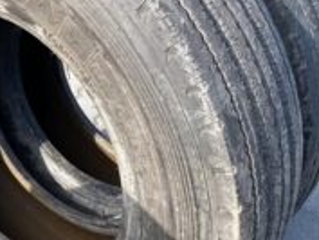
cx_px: 65
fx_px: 581
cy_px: 127
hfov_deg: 30.0
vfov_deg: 23.3
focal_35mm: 63
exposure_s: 1/579
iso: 32
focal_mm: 4.25
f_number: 1.8
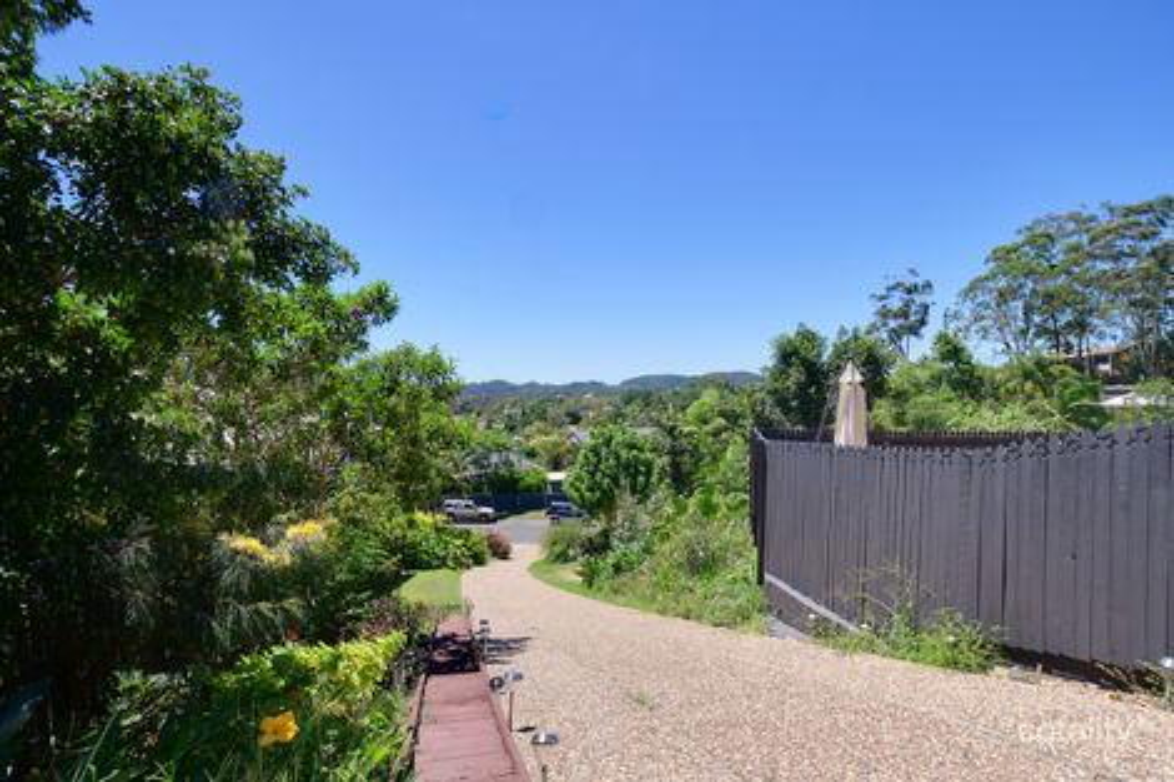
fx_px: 538
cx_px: 587
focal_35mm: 16
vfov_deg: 72.0
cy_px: 391
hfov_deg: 95.0
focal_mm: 11
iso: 100
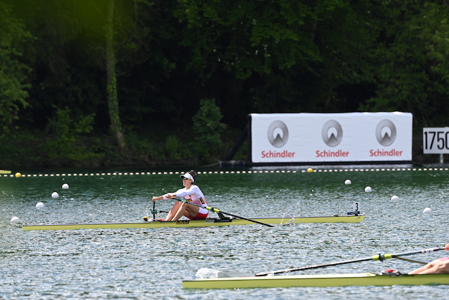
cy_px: 167
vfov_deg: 3.1
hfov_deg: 4.6
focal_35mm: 446
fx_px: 5562
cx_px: 202
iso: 800
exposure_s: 1/1250
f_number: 7.1
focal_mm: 400
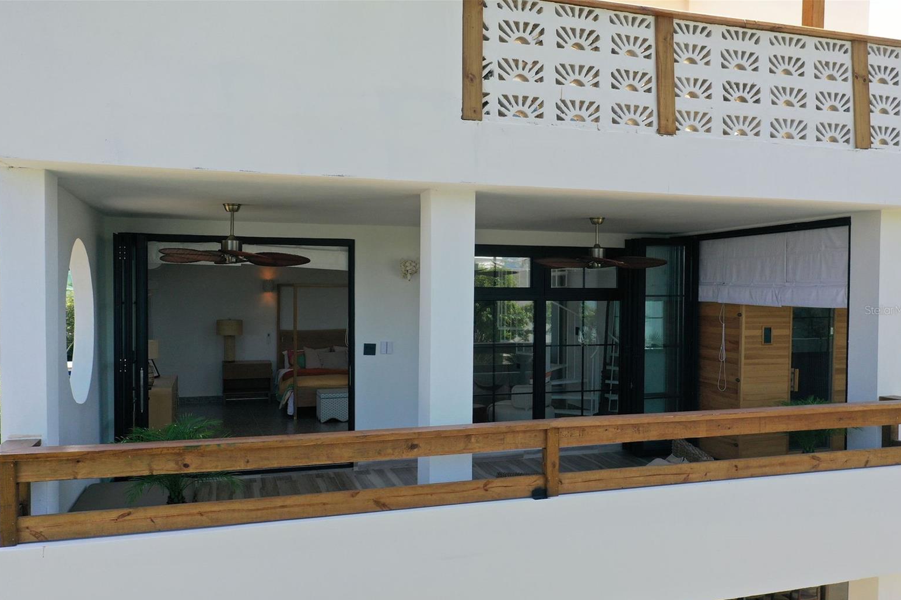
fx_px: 726
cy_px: 310
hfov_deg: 63.7
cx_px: 450
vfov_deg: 45.0
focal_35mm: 29
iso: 200
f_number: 4
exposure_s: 1/200
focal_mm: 10.26
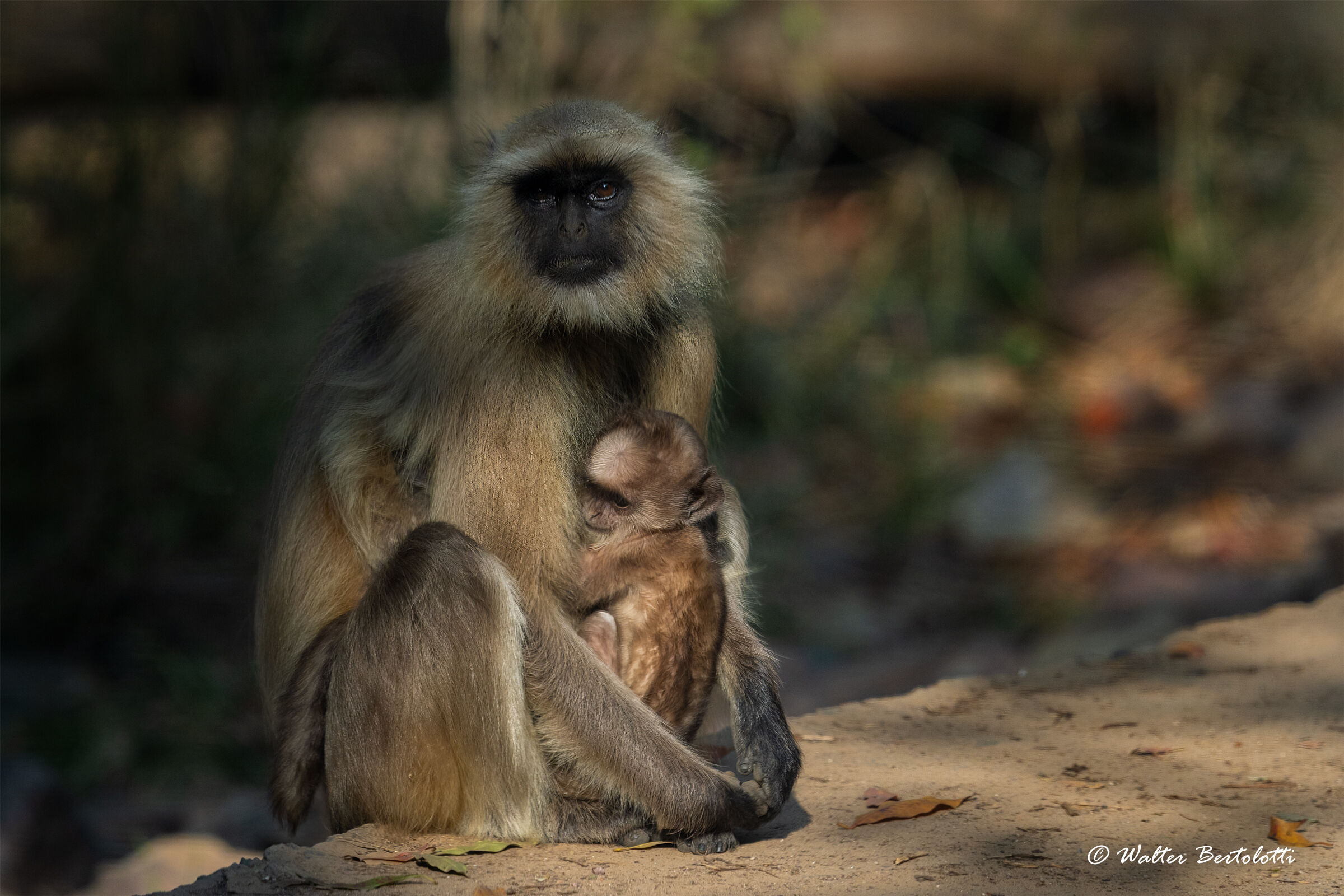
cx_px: 672
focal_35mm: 300
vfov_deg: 4.6
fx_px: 11199
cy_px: 448
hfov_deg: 6.9
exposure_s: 1/1000
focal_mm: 300
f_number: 5.6
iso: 1000
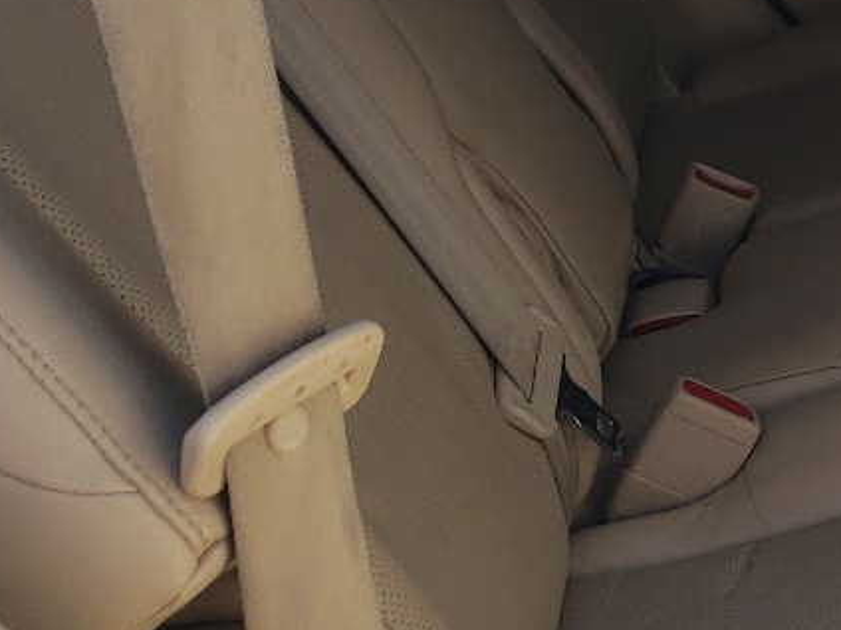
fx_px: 2381
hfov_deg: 18.8
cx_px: 1057
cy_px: -30
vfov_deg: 14.8
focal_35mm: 98
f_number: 1.5
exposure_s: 1/1250
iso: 50
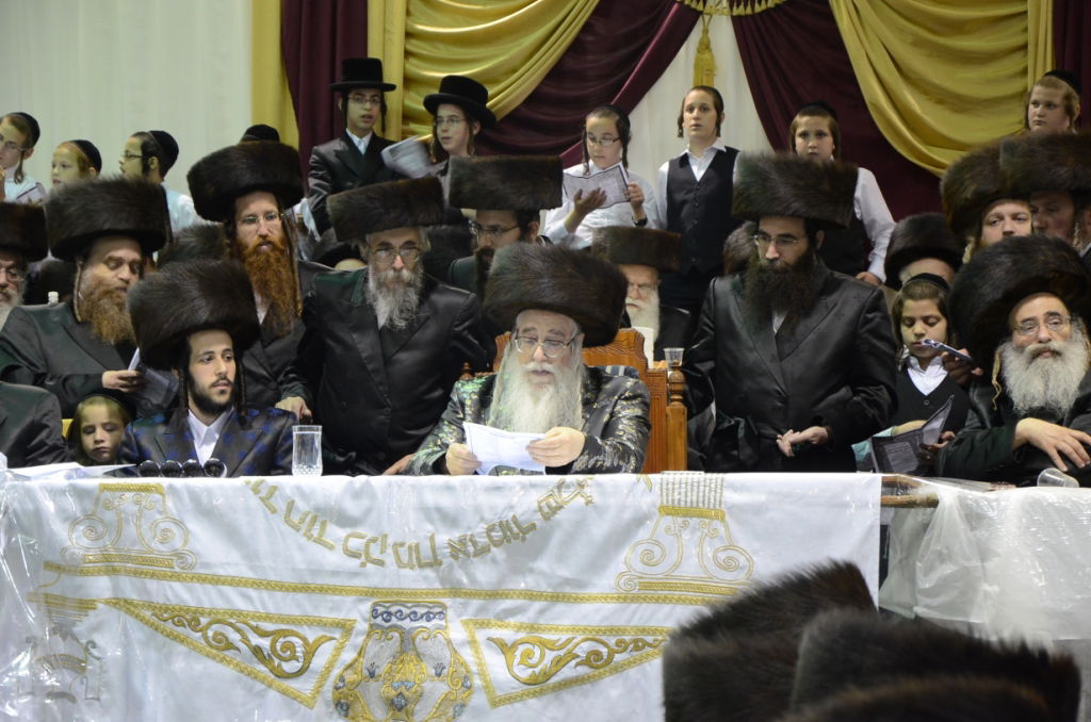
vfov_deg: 12.1
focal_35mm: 112
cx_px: 546
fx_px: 3402
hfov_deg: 18.2
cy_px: 361
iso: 1600
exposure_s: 1/25
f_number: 5.6
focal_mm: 75
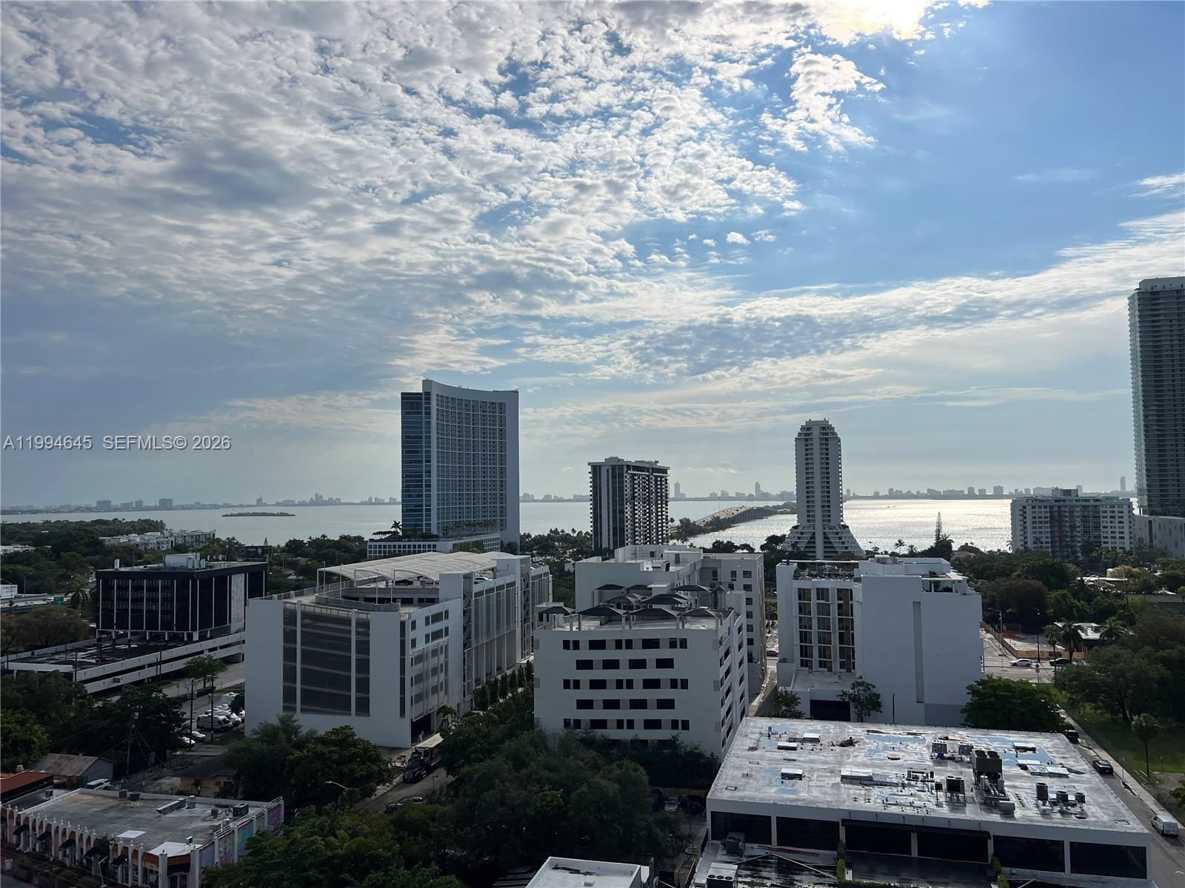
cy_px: 444
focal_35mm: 26
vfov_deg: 53.1
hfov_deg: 67.3
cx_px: 592
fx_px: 890
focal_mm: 5.7
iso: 40
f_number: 1.5
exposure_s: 1/16393
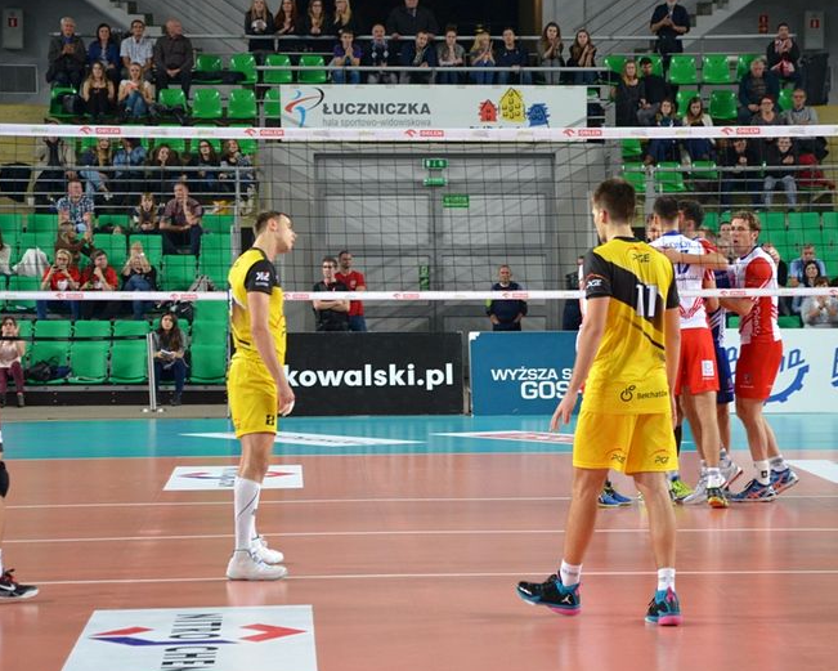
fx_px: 3413
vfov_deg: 11.2
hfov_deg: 14.0
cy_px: 328
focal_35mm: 138
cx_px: 502
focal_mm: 75
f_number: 5.3
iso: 1000
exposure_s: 1/125
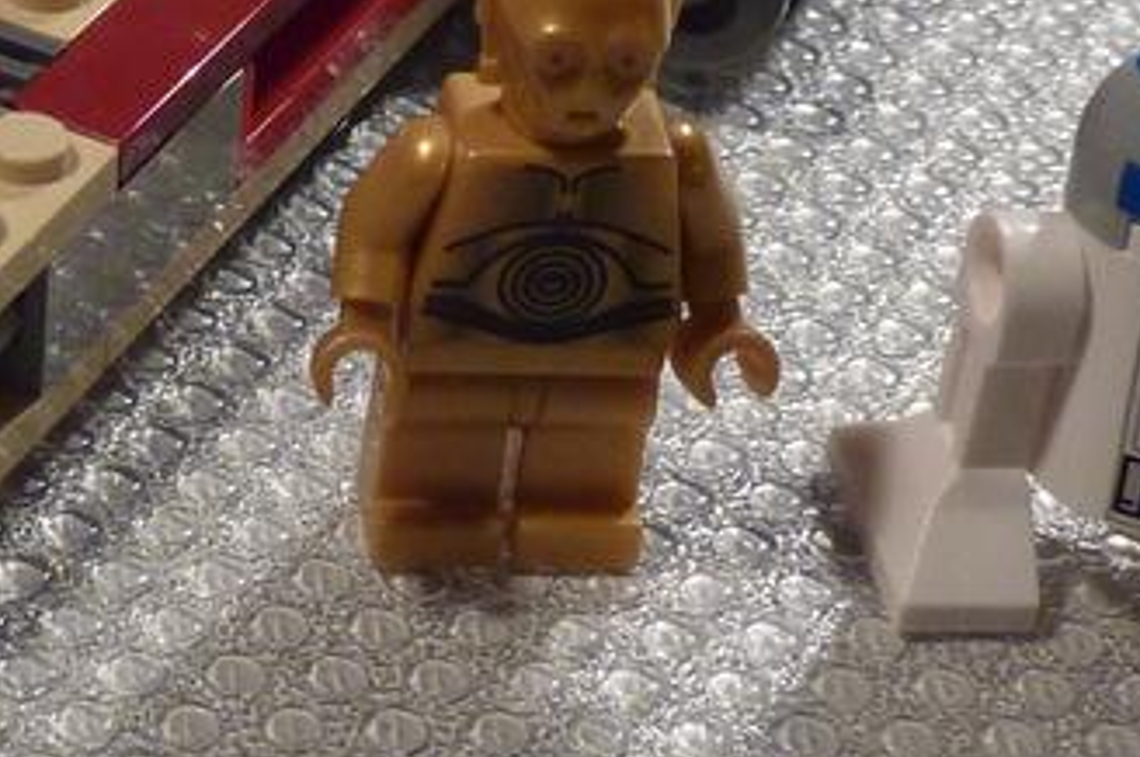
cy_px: 135
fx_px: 3290
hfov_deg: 18.8
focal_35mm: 104
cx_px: -170
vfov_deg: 13.1
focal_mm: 5.3
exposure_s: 1/30
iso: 250
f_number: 3.5
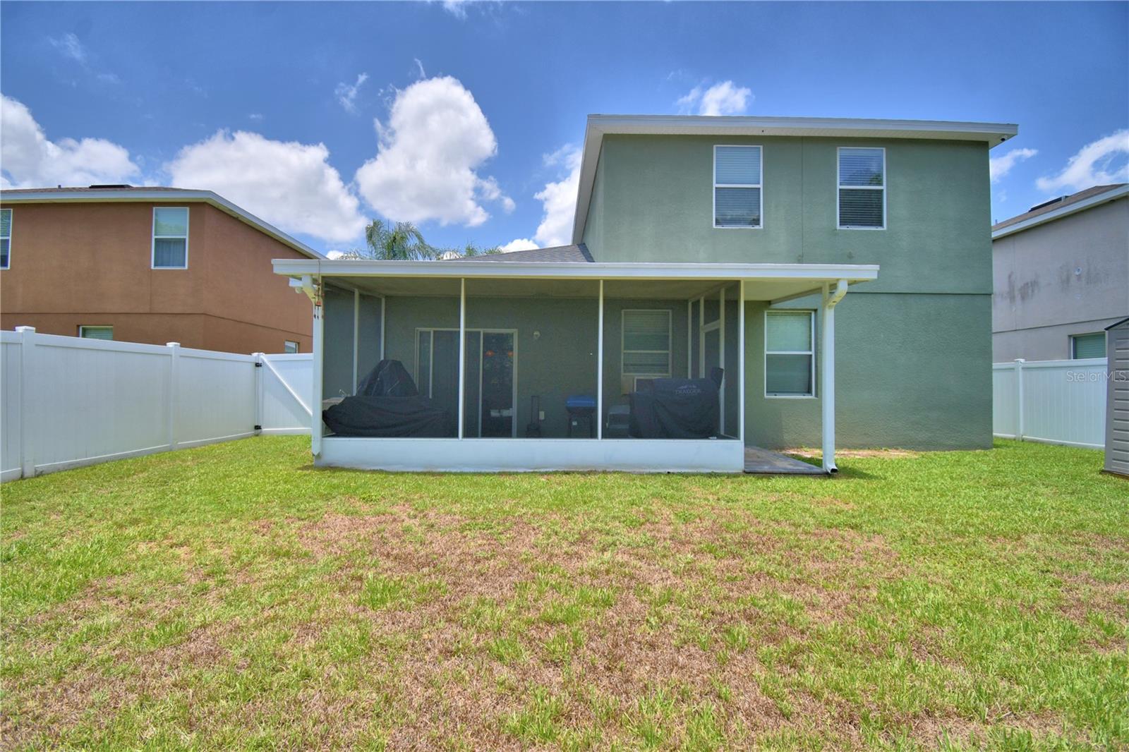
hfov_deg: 100.4
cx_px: 564
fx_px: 470
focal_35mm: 15
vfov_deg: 77.3
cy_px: 376
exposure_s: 1/1000
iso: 100
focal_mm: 10
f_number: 4.5
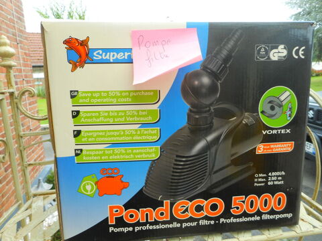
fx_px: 233
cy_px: 120
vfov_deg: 54.9
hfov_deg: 69.4
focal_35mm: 25
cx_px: 161
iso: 80
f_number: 3.7
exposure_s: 1/40
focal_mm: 4.5
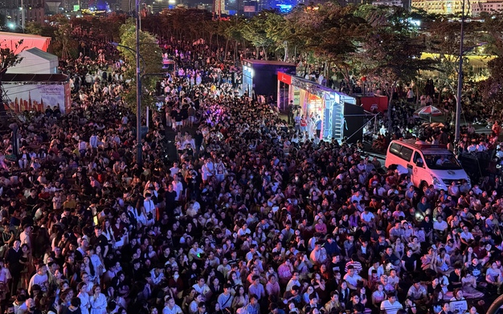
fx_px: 713
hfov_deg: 38.9
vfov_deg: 24.8
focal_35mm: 52
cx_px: 252
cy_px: 128
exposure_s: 1/24
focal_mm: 6.76
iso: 640
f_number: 1.78
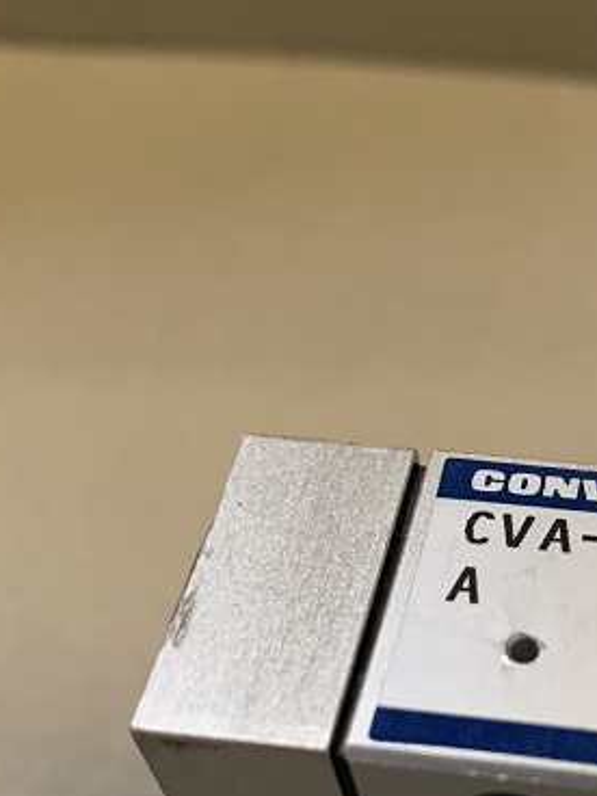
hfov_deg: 24.5
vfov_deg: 33.3
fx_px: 1311
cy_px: 559
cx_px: 592
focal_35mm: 57
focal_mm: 4.25
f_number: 1.8
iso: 400
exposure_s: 1/40
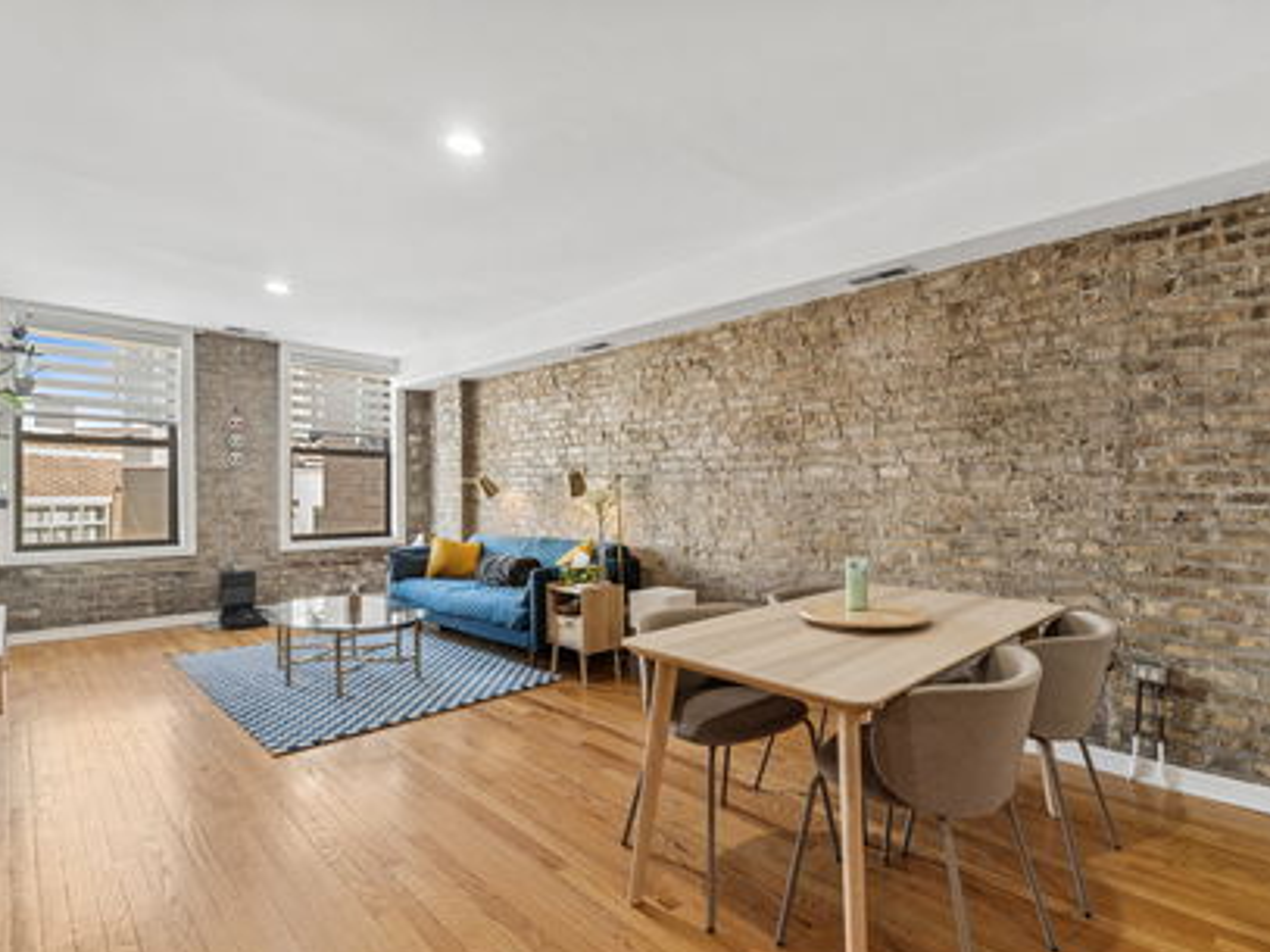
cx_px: 686
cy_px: 496
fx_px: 624
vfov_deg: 74.7
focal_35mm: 17
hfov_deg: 90.9
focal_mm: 15
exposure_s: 1/10
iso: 200
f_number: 8
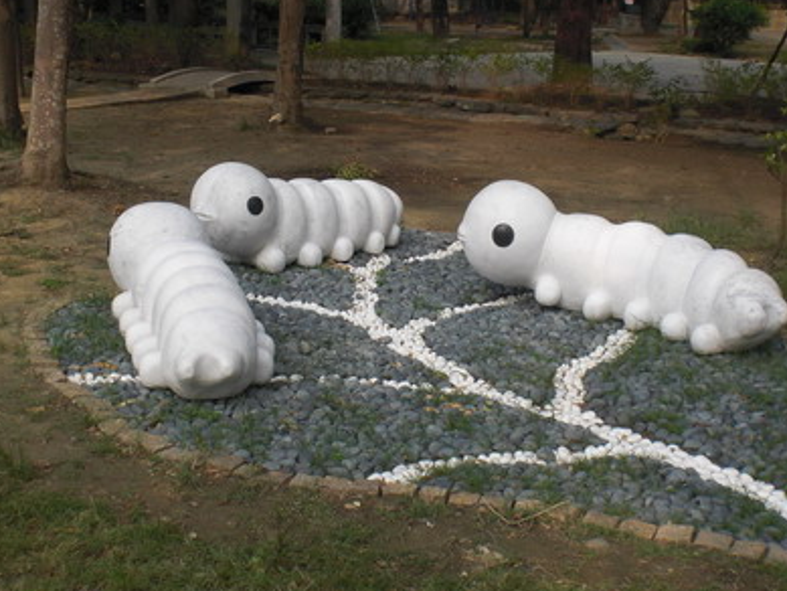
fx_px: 1183
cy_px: 329
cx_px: 429
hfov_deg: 36.8
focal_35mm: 52
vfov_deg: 28.0
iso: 64
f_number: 5.6
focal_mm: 6.3
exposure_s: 1/200
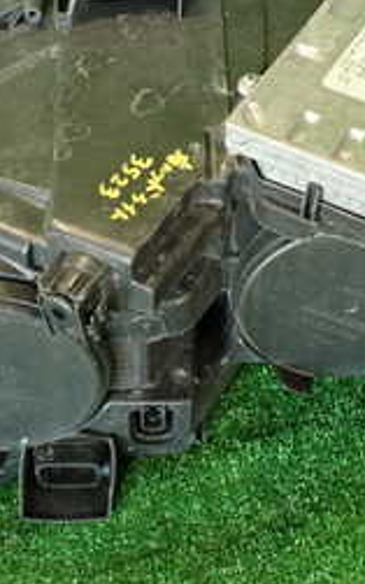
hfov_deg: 16.1
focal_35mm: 81
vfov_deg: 25.5
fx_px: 1288
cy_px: 293
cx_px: 174
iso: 200
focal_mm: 5.79
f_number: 2.4
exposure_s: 1/30
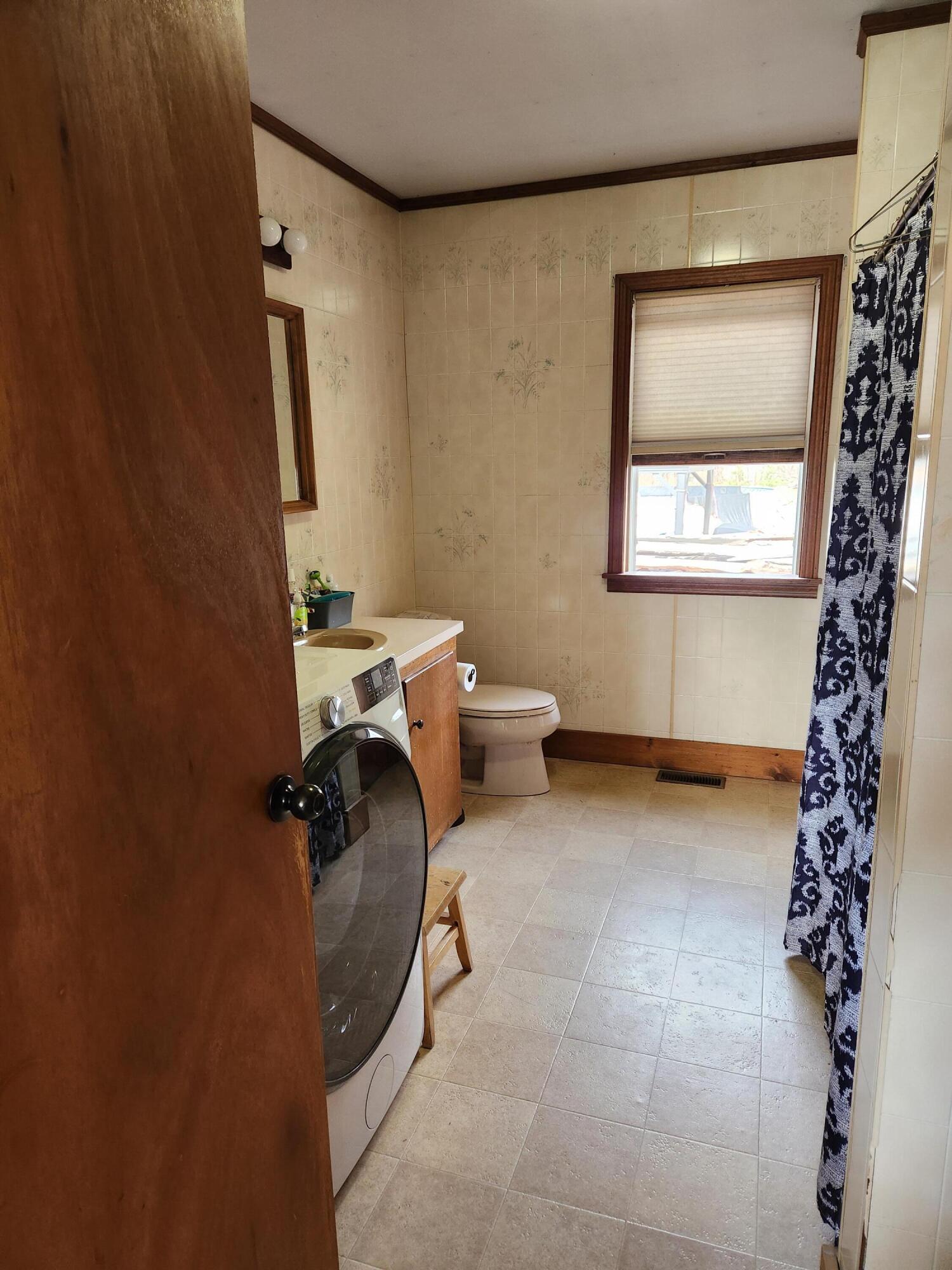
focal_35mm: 23
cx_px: 476
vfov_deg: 73.9
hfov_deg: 58.9
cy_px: 635
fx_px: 843
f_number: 1.8
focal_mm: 5.4
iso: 320
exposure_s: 1/120
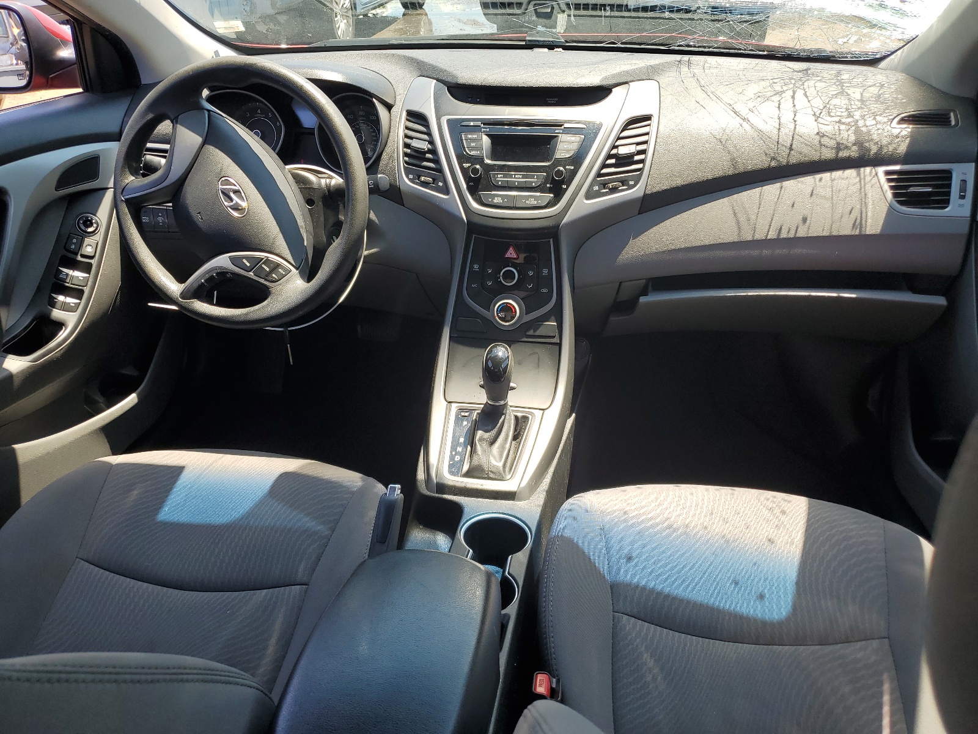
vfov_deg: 53.1
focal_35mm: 26
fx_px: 735
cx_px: 489
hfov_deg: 67.3
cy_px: 367
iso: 50
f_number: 1.5
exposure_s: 1/526
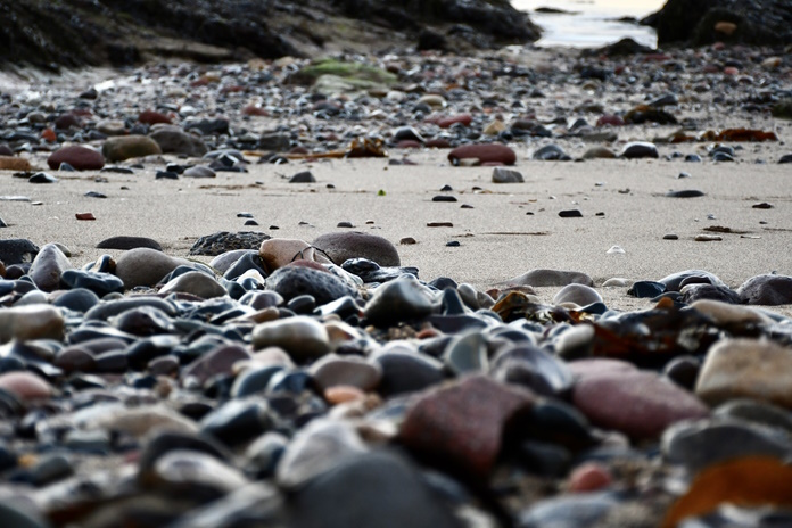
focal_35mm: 93
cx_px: 396
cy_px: 264
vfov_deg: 14.7
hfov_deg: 21.9
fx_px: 2046
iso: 800
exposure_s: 1/200
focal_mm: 62
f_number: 5
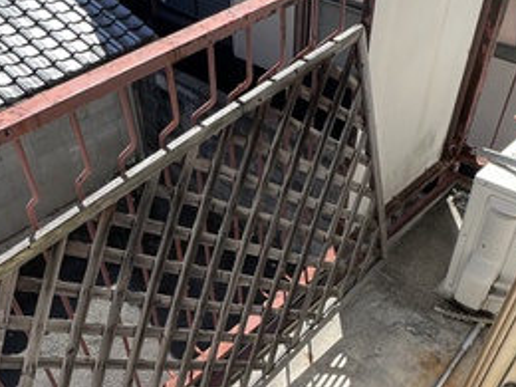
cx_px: 224
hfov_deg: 52.5
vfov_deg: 39.2
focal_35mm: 35
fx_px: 522
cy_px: 307
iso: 32
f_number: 1.8
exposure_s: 1/515
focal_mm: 1.57
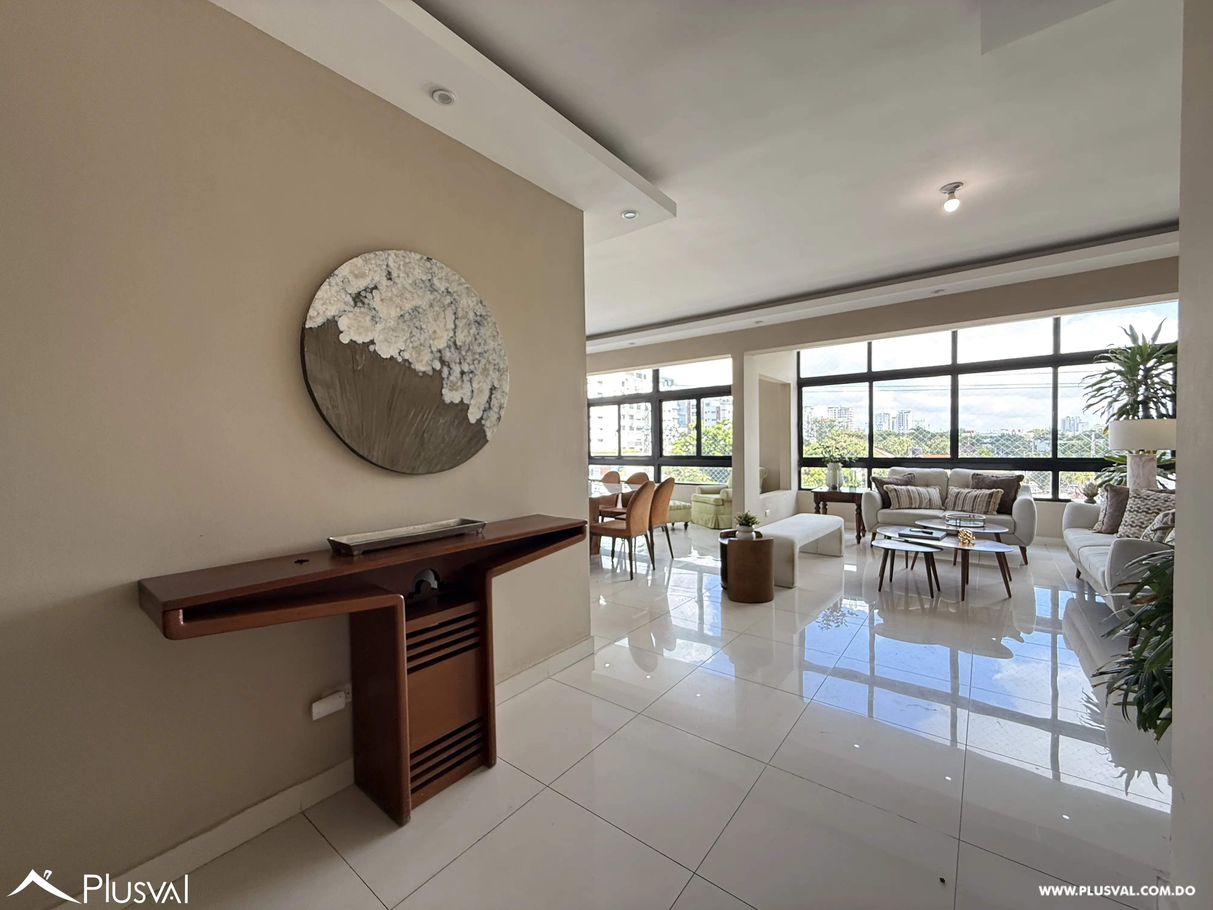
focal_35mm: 14
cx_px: 606
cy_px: 455
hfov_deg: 102.1
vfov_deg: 85.7
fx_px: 491
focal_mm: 2.22
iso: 160
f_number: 2.2
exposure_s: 1/99
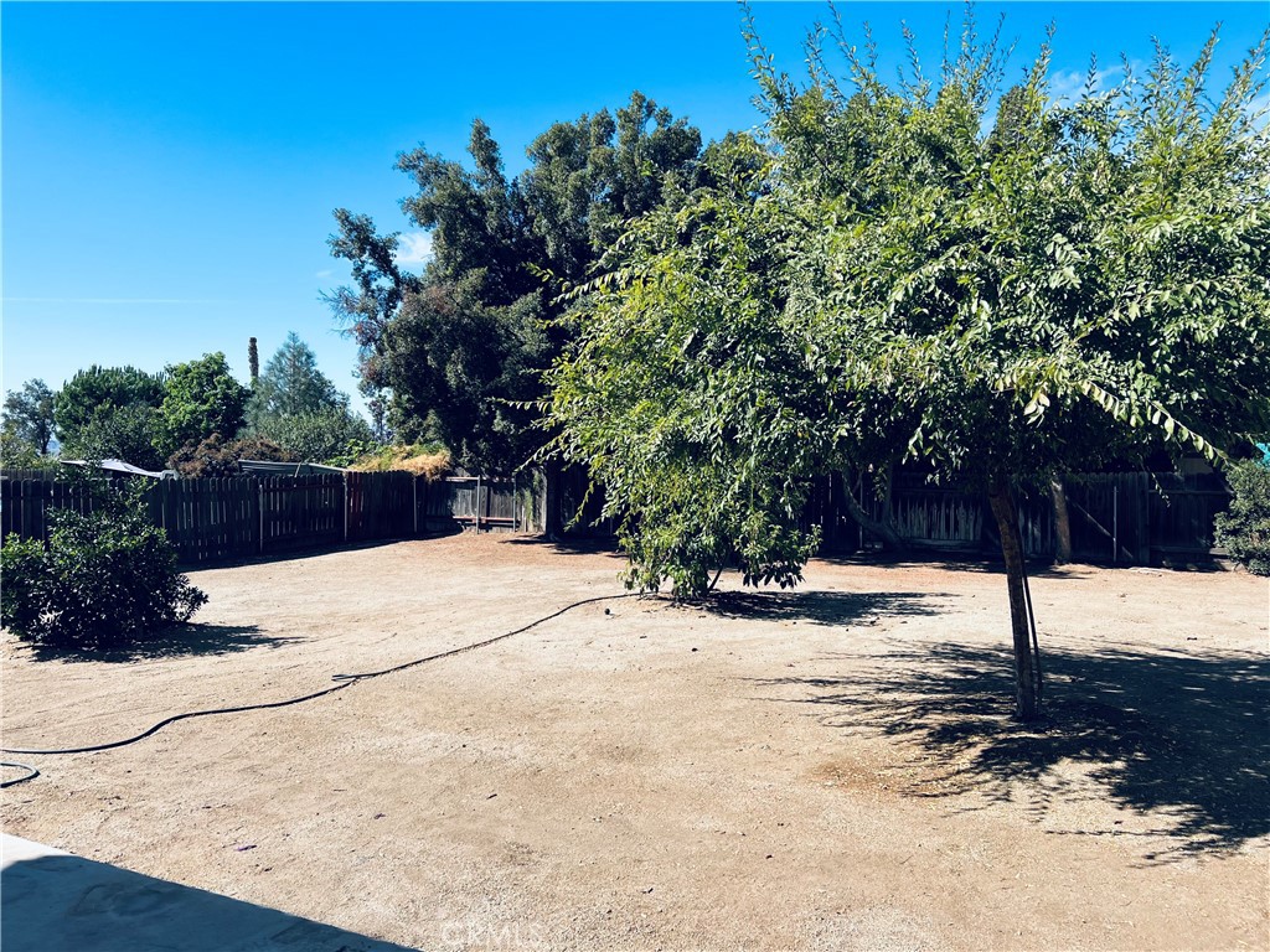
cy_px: 476
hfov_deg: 67.3
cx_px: 635
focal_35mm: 26
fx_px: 954
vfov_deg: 53.1
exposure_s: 1/3077
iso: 50
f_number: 1.5
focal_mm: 5.7
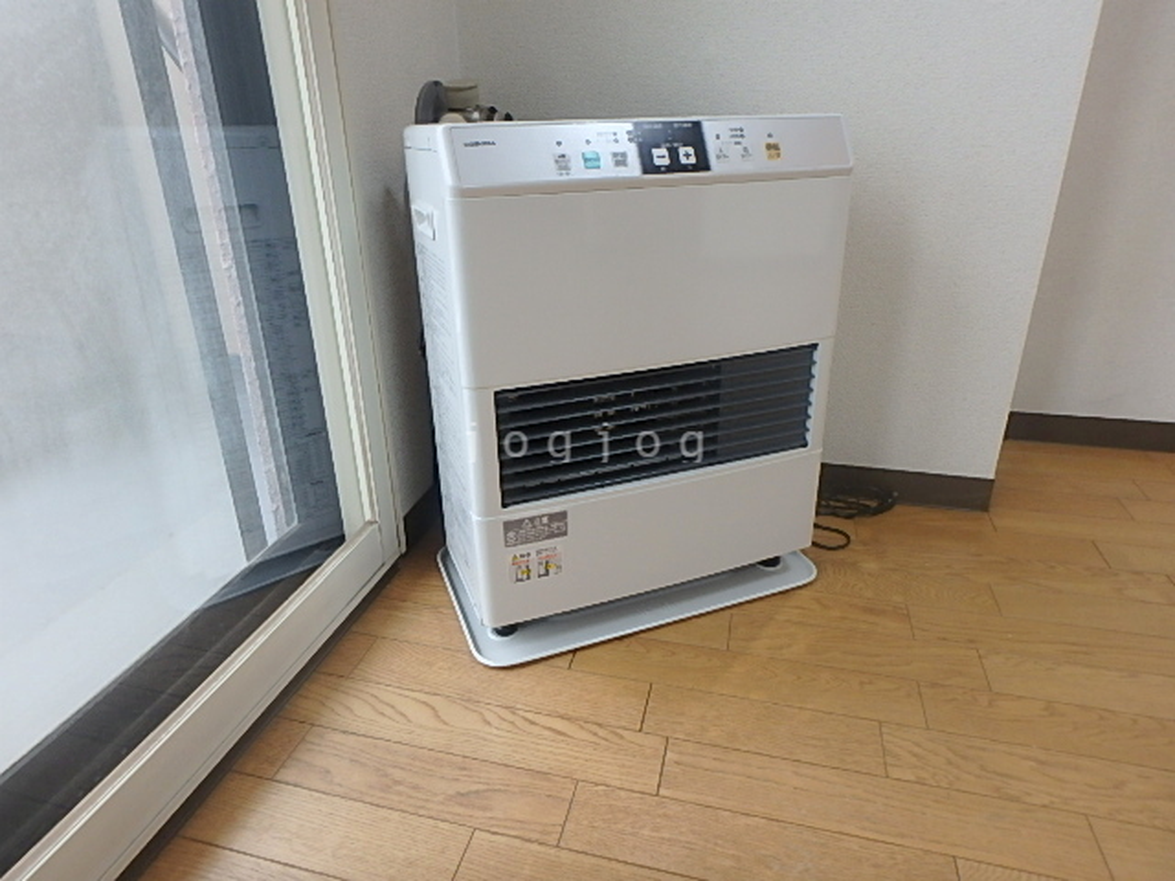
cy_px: 440
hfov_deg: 79.0
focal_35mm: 21
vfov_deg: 63.4
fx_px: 713
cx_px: 588
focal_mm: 3.7
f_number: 3.5
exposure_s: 1/40
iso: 200
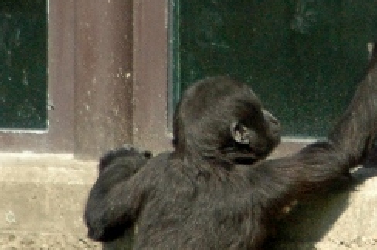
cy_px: 199
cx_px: 219
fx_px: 11023
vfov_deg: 1.3
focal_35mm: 1054
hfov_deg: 2.0
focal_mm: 300
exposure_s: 1/1600
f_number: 7.1
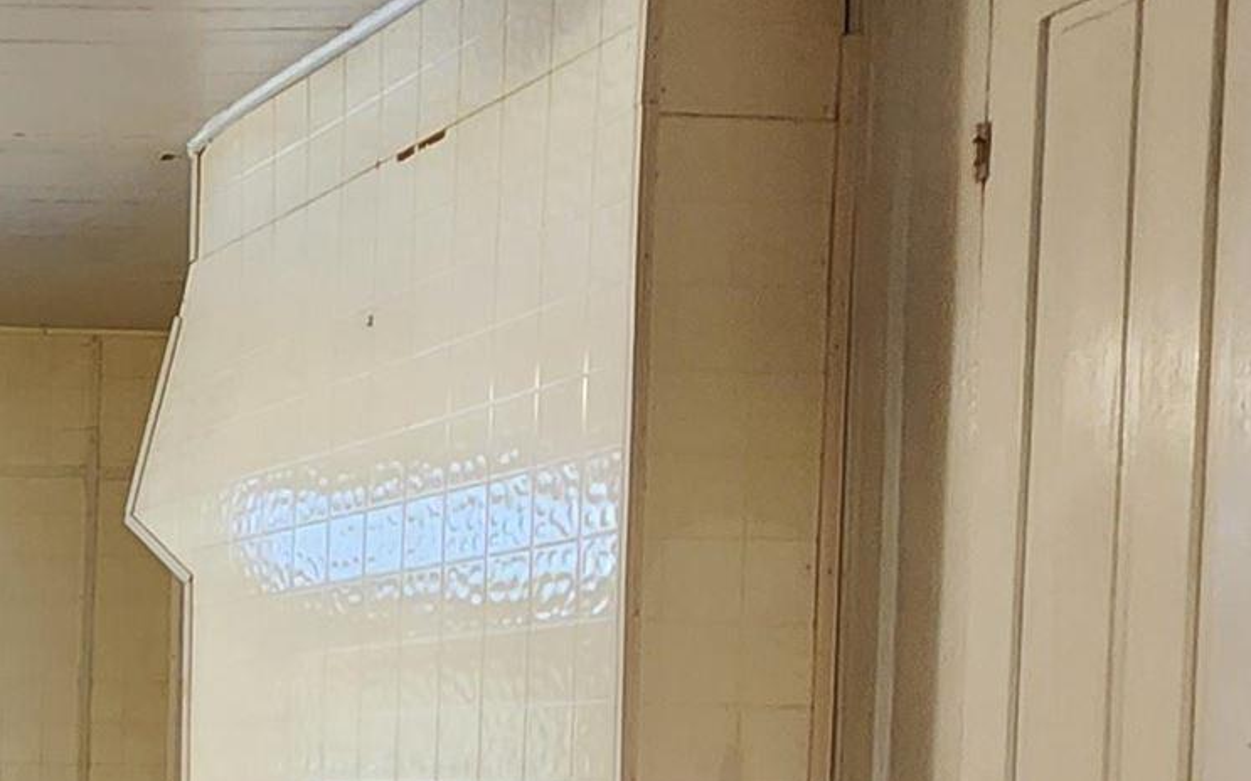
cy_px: 830
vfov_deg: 21.7
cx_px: -675
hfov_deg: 25.6
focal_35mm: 57
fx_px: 1943
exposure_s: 1/40
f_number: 2.2
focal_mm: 2.2
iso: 320
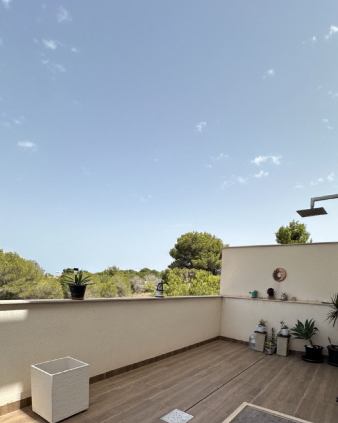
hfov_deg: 67.8
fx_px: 250
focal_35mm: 20
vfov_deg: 75.5
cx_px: 190
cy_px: 308
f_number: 2.2
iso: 50
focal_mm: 2.22
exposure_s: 1/1490
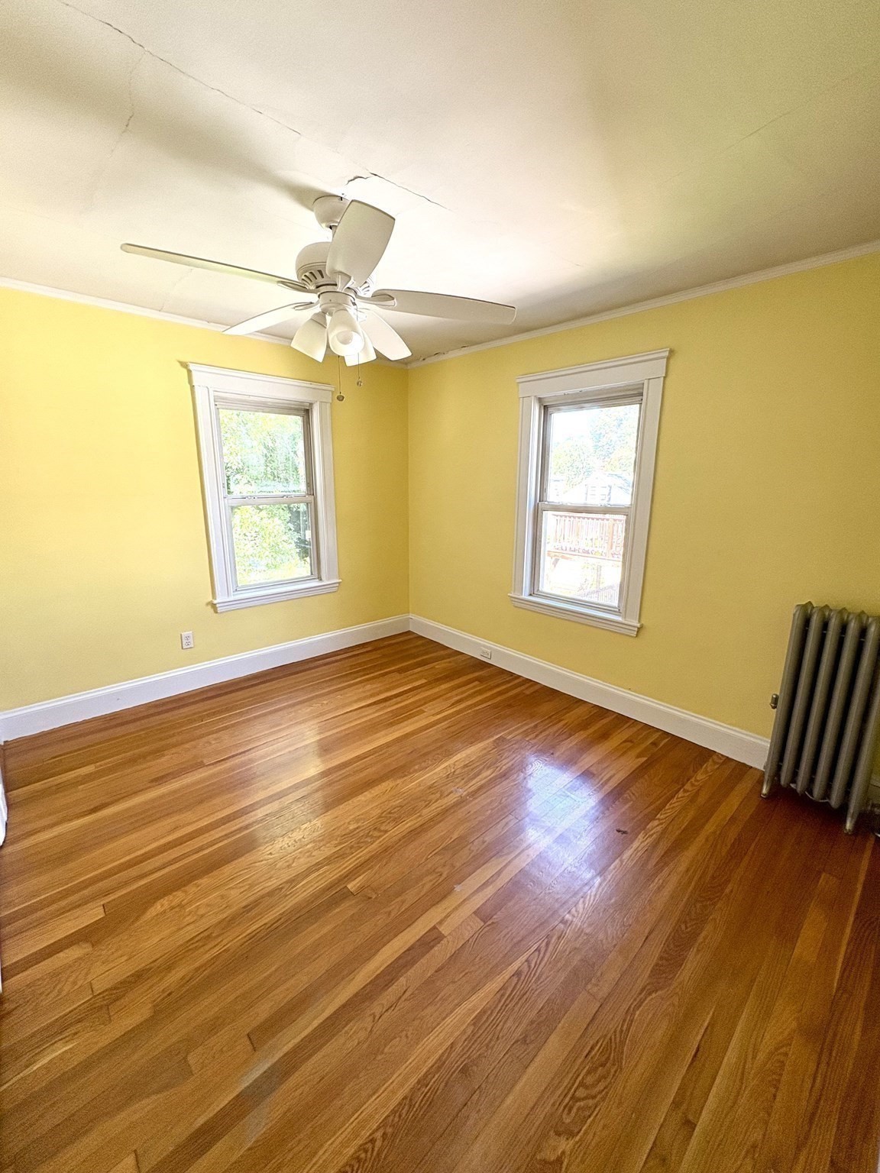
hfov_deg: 85.7
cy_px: 586
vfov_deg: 102.1
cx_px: 440
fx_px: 475
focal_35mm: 14
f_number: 2.2
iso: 160
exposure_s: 1/99
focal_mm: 2.22
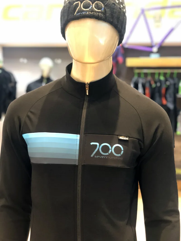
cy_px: 120
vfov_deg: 36.8
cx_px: 90
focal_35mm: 52
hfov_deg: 28.0
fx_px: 362
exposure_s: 1/9
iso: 160
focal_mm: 6
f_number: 2.4
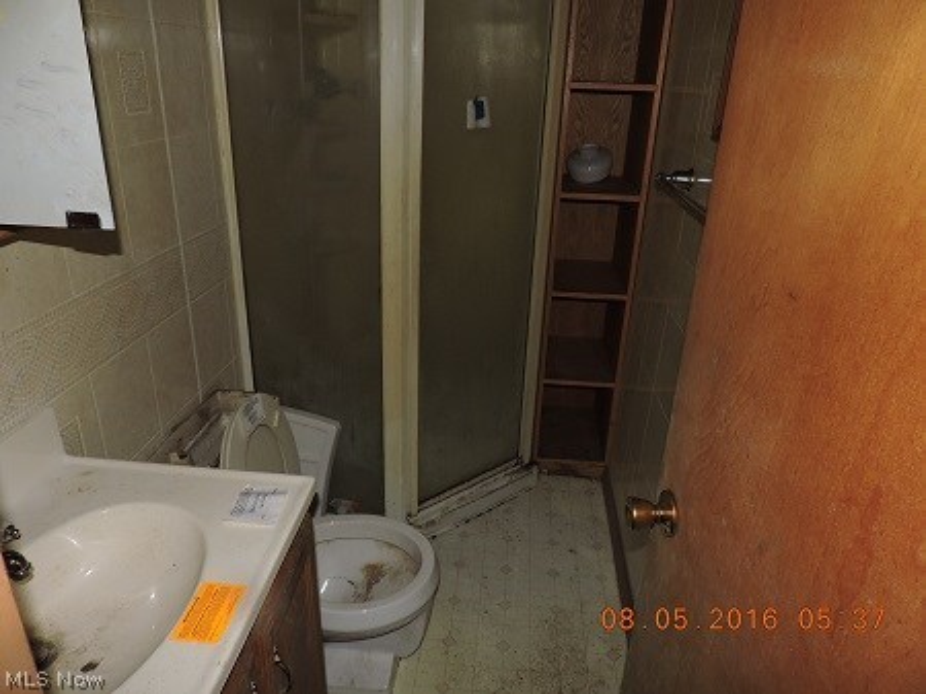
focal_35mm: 24
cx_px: 463
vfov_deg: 56.8
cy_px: 347
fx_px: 642
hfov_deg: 71.6
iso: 200
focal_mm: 4.3
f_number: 3
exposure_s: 1/30
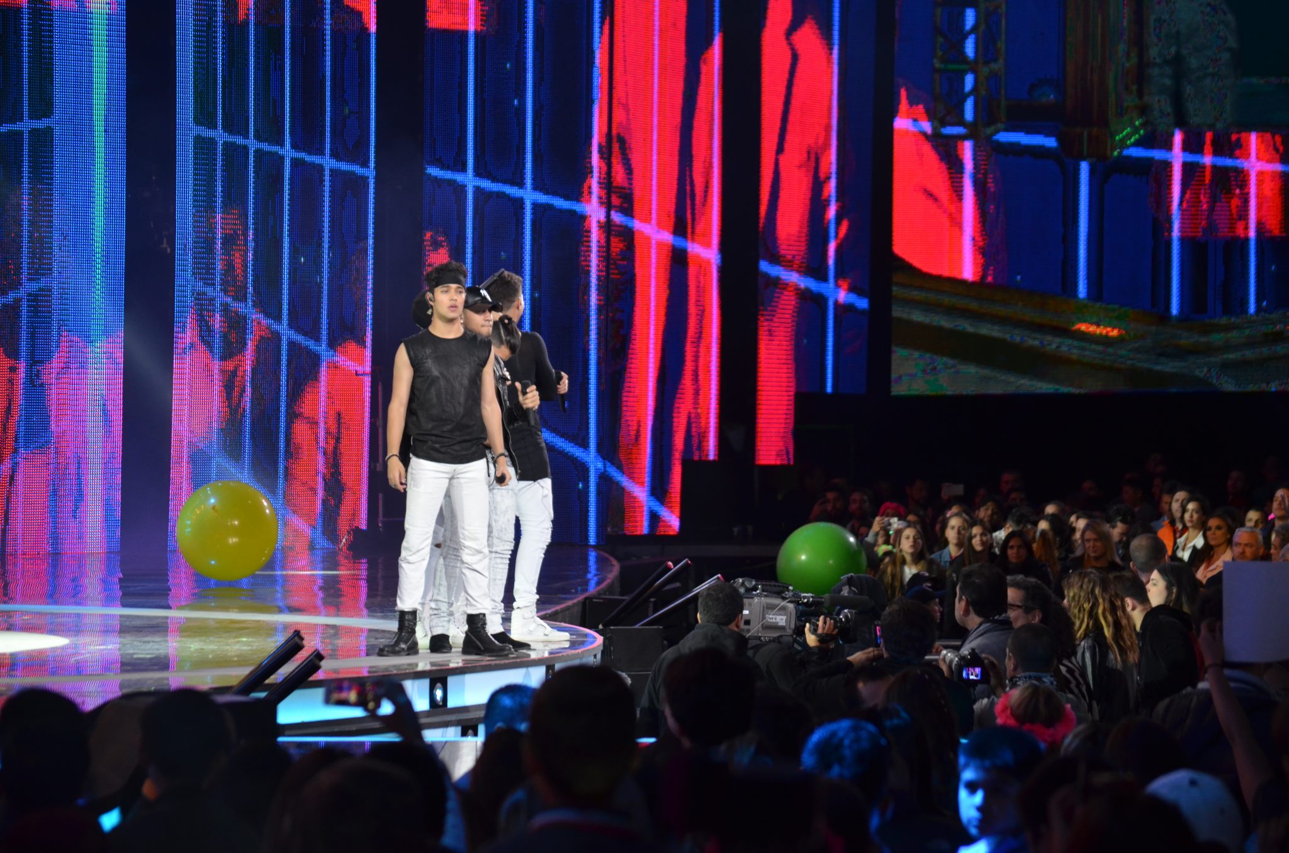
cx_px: 644
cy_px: 426
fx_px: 5627
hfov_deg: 13.1
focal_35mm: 158
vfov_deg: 8.7
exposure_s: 1/125
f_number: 4.5
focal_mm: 105
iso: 800
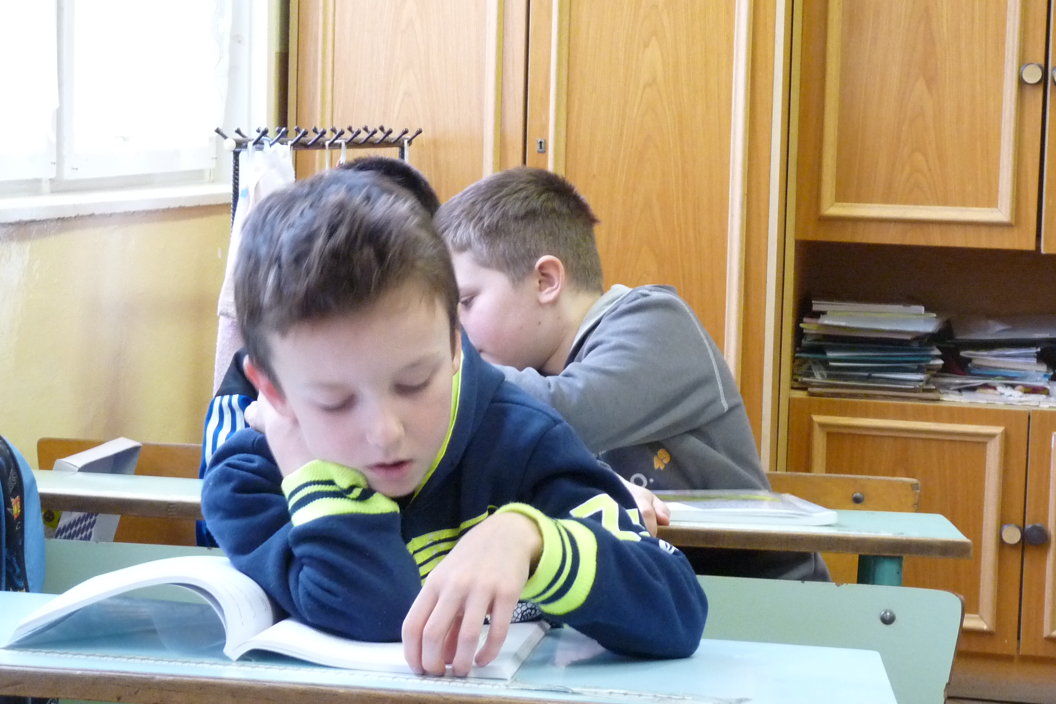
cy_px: 332
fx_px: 2141
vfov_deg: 18.7
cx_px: 529
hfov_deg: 27.7
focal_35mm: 73
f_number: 3.2
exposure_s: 1/20
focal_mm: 8.7
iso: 400
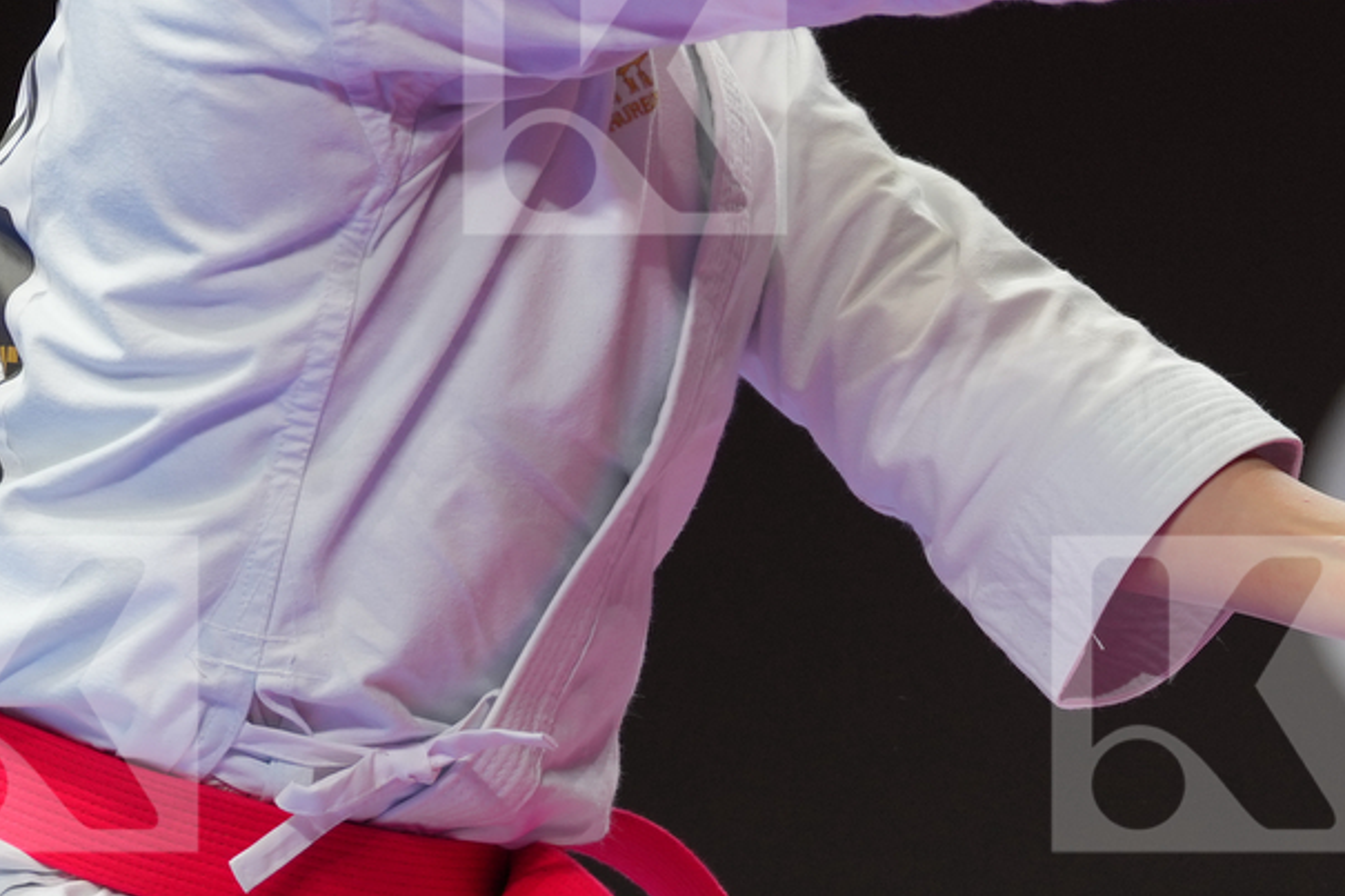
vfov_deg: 1.7
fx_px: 29655
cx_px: 1214
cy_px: 78
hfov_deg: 2.6
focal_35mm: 794
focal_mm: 200
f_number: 2.8
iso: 320
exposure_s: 1/500
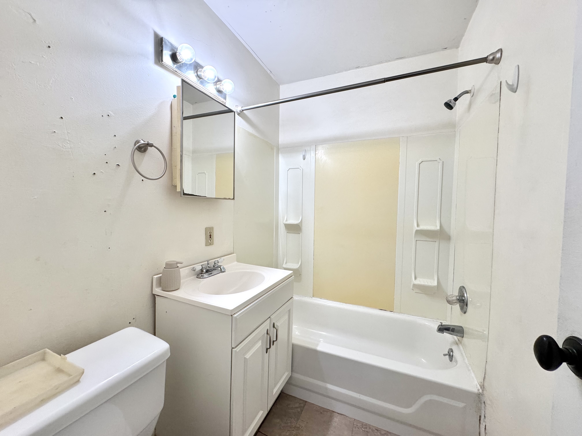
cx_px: 291
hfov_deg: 102.1
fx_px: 235
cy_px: 218
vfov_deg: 85.7
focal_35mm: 14
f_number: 2.2
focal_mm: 2.22
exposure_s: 1/120
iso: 200
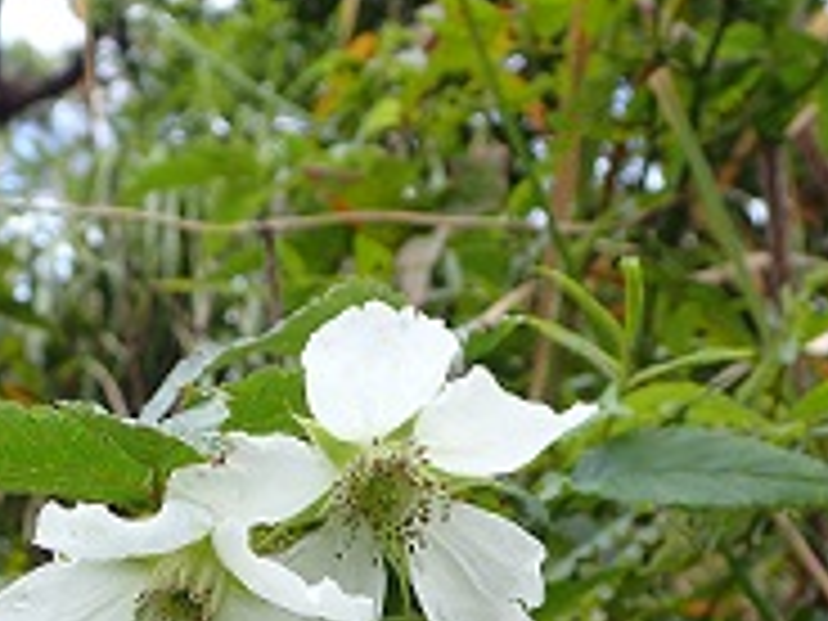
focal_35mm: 66
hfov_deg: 29.2
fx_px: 1579
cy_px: 614
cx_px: 266
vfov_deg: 21.5
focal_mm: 5.5
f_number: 3.2
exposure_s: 1/80
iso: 100
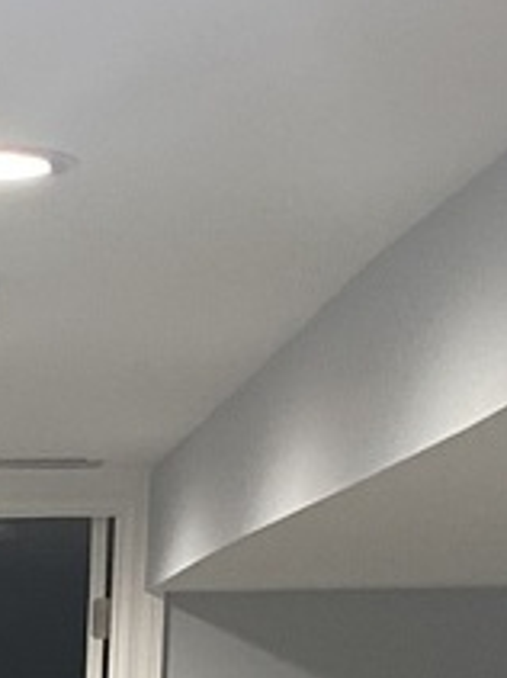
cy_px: 1385
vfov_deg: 12.8
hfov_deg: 10.5
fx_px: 2600
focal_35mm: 133
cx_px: -385
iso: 125
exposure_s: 1/60
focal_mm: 4.25
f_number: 1.8
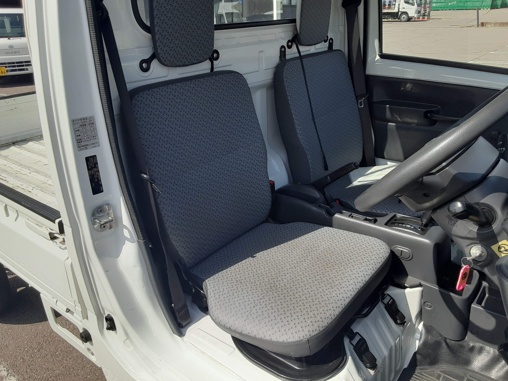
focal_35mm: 27
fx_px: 396
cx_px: 254
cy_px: 190
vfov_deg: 51.4
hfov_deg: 65.3
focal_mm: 2.91
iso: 40
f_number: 1.9
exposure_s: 1/1256
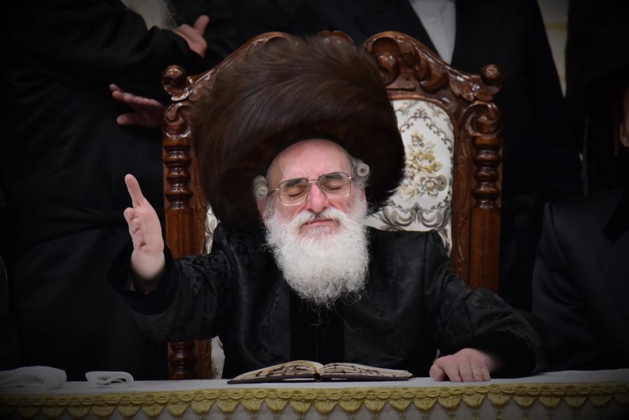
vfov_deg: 2.3
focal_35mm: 600
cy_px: 210
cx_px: 314
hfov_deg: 3.4
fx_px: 10484
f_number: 6.3
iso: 2000
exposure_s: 1/320
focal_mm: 600
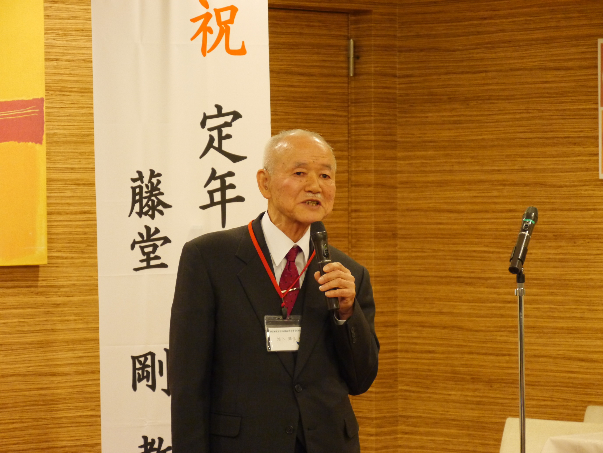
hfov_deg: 12.2
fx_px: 2823
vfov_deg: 9.2
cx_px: 302
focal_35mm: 162
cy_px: 226
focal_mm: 81
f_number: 5.4
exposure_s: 1/20
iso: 1600
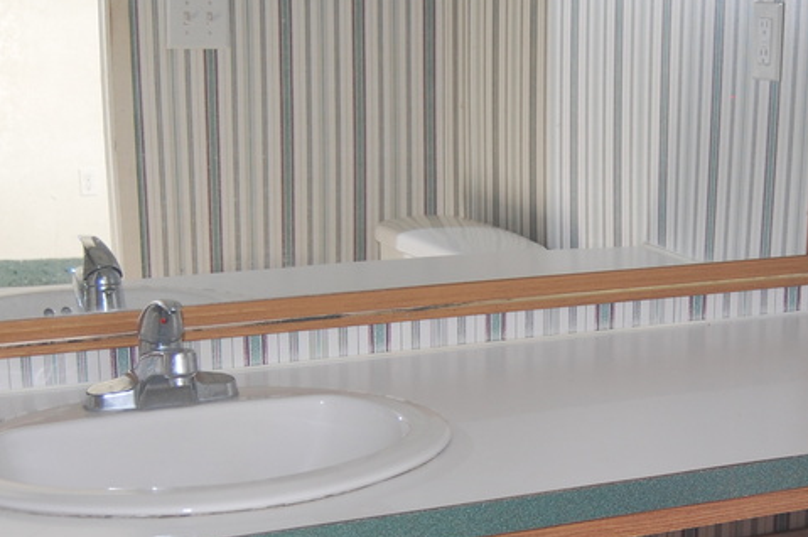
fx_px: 1615
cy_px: 389
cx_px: 516
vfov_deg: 18.8
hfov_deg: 28.0
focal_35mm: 72
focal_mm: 23
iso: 400
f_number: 3.8
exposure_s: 1/60
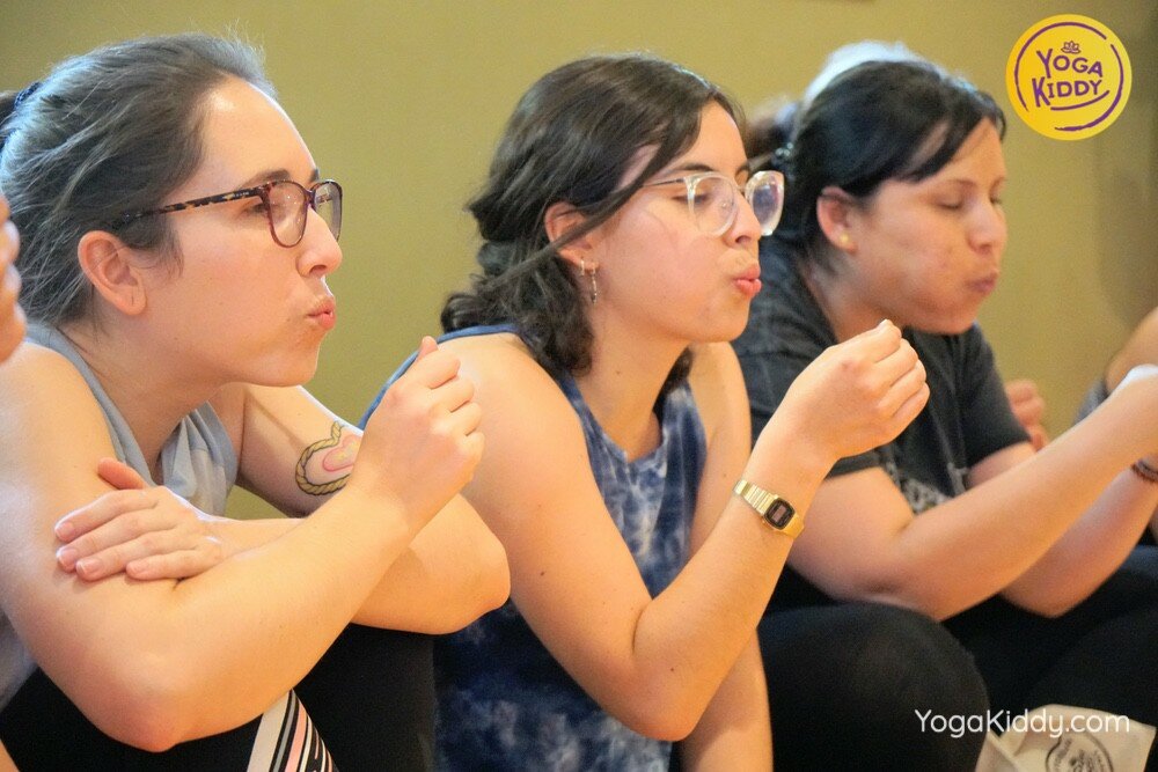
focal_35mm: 105
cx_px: 579
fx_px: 3378
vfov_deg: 13.0
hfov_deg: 19.5
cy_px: 386
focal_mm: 70
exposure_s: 1/100
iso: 6400
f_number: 4
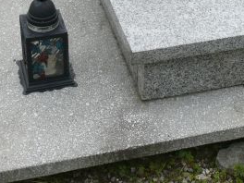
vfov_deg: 16.6
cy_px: -38
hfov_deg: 22.9
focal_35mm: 85
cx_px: 160
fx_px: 599
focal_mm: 7.4
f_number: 5.6
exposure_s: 1/250
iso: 100
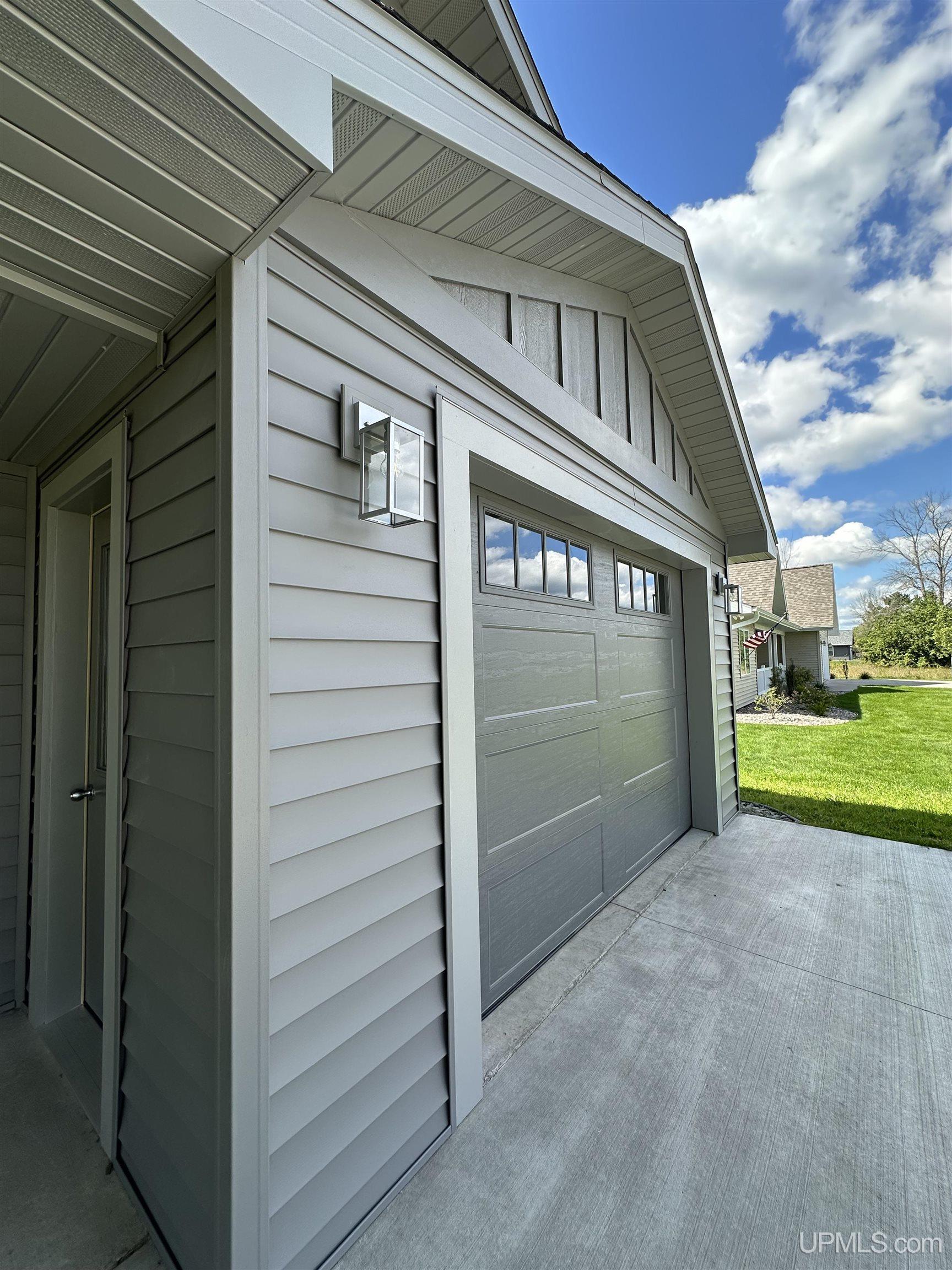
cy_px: 635
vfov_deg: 102.1
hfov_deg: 85.7
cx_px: 476
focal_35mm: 14
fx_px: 513
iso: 40
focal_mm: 2.22
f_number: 2.2
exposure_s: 1/561
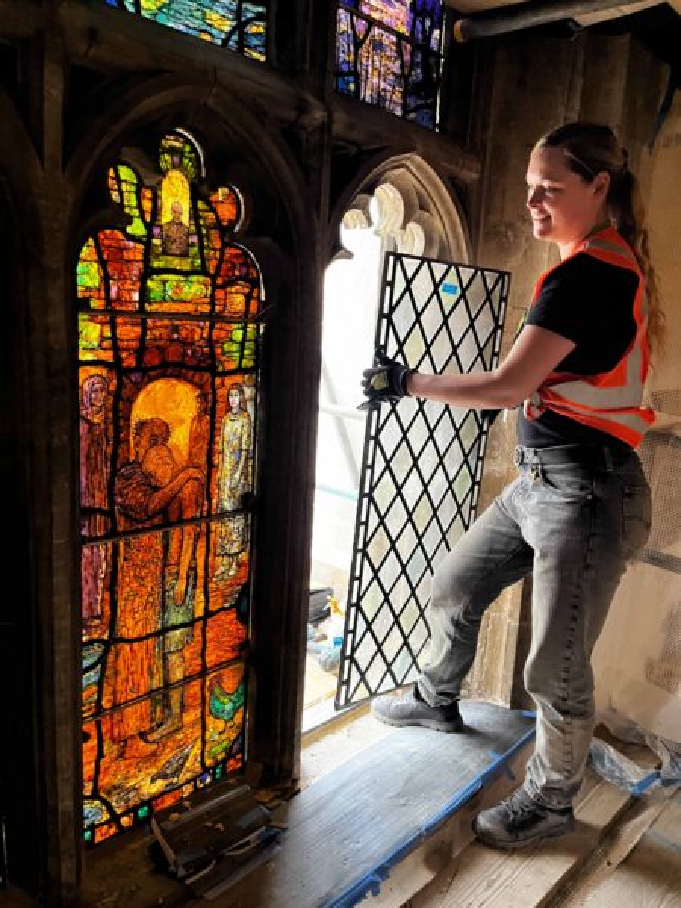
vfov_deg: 67.3
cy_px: 454
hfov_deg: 53.1
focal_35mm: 26
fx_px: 682
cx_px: 340
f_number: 1.6
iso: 500
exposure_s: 1/51
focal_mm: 5.1
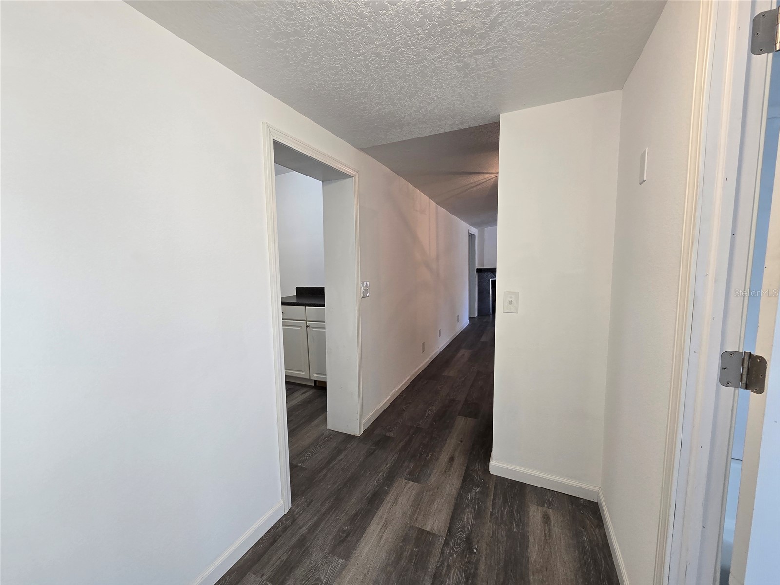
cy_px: 292
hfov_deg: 106.2
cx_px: 390
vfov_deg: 89.9
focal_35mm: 13
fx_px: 293
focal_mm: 2.2
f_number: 2.2
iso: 125
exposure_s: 1/60
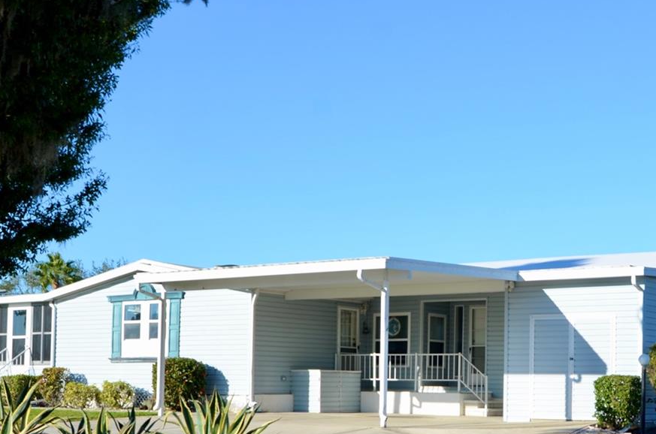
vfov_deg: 20.3
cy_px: 329
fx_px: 1200
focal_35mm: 66
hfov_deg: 30.3
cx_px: 451
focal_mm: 24
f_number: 8
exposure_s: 1/250
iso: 100
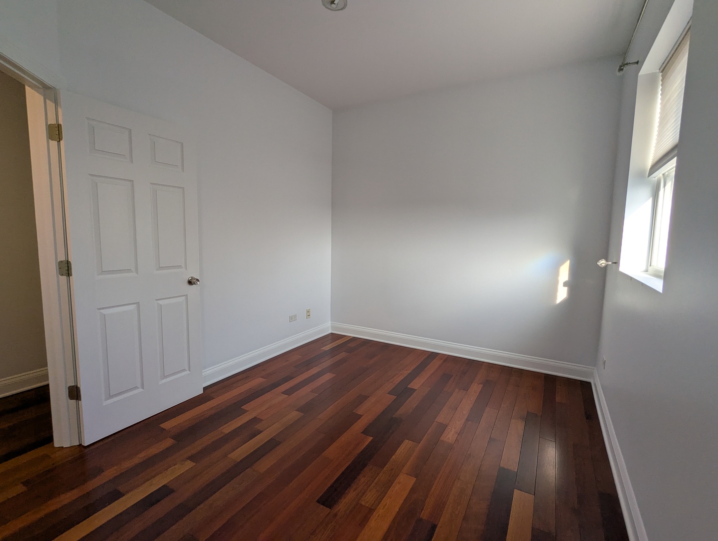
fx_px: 332
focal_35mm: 16
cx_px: 359
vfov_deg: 78.3
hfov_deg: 94.4
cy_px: 270
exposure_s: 1/120
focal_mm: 2.35
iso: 55
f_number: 2.2
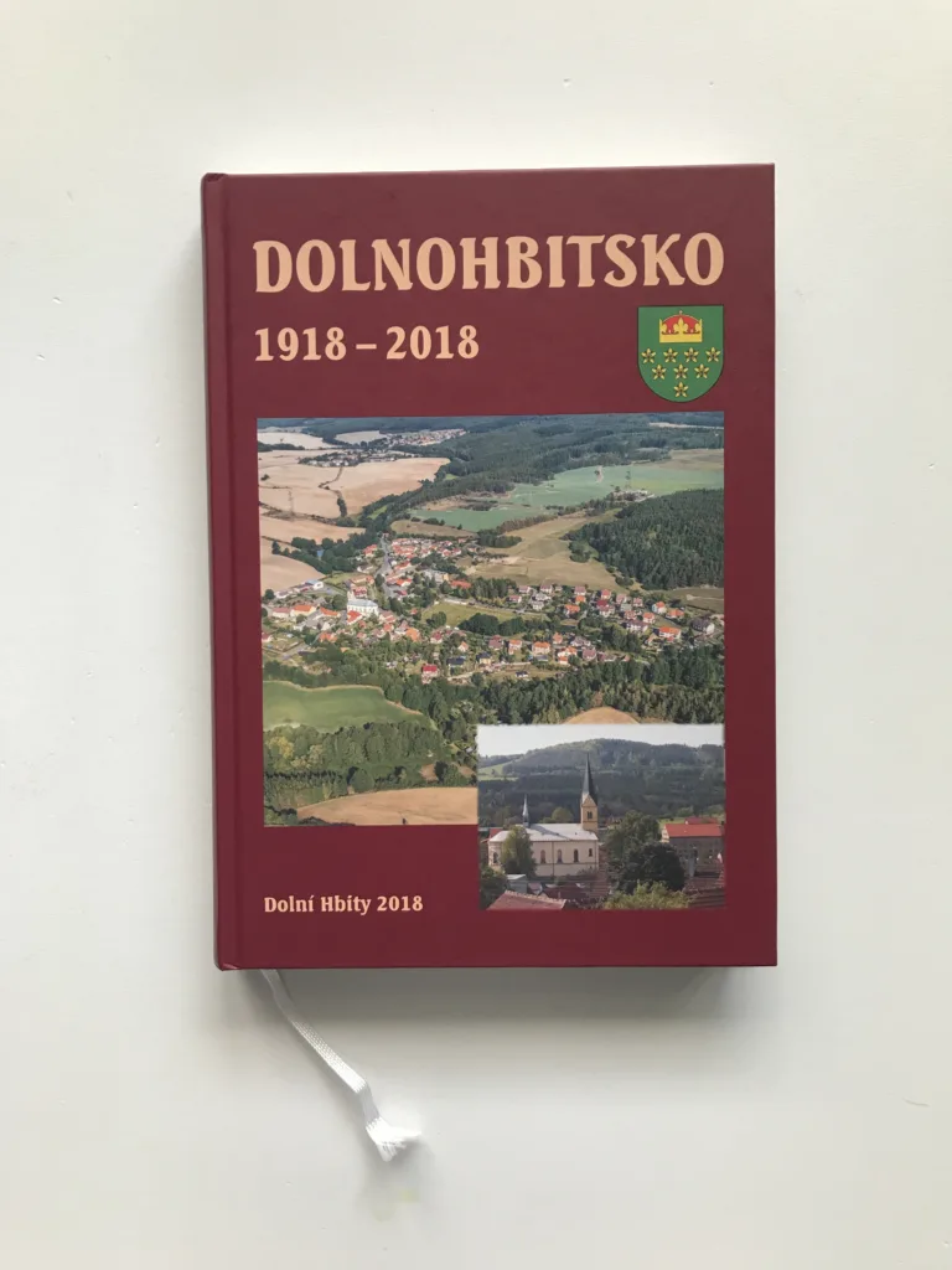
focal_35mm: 28
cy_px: 635
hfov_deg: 49.7
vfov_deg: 63.4
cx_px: 476
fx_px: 1027
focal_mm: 3.99
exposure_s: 1/33
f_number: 1.8
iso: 25
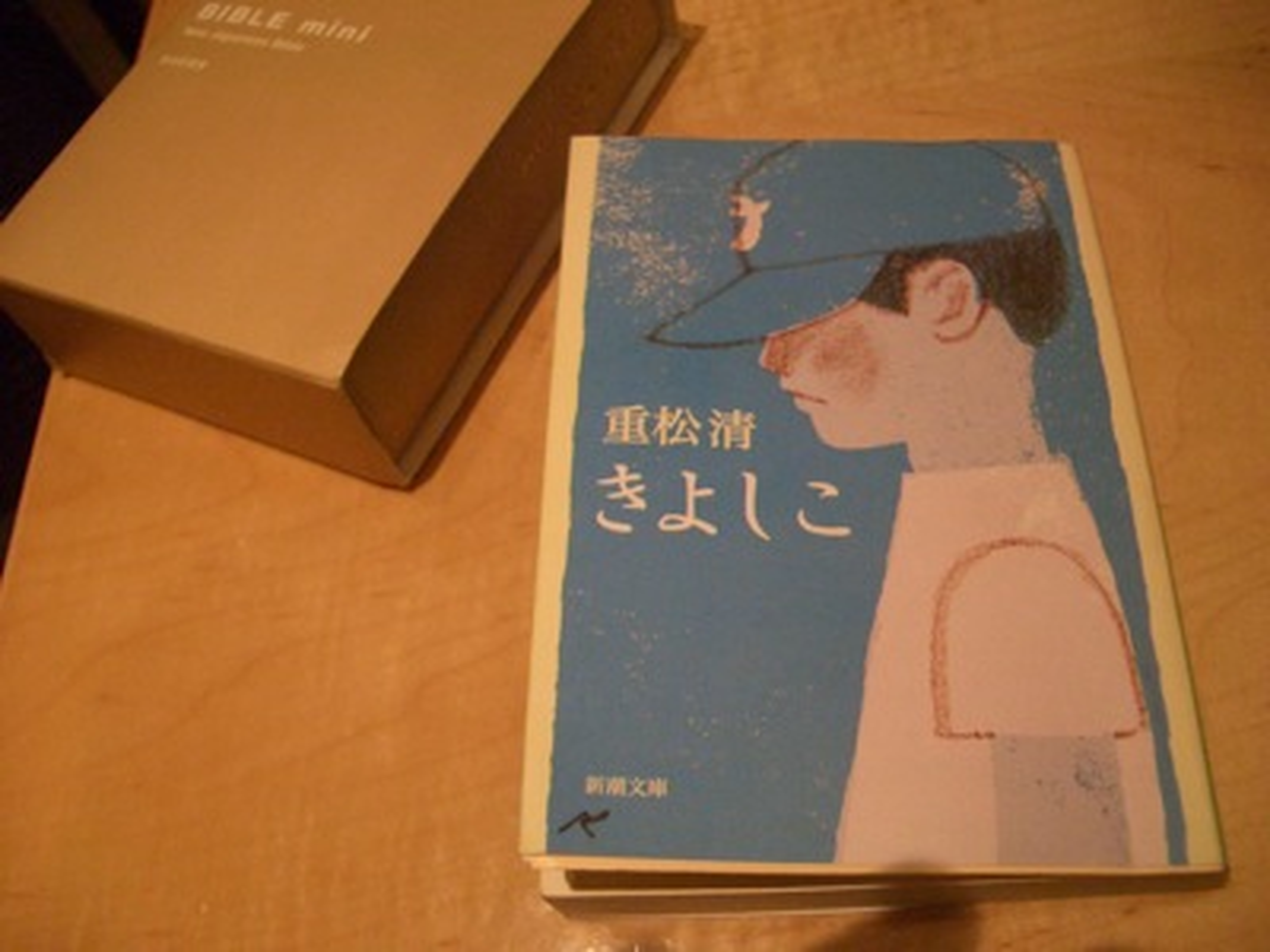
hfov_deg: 52.6
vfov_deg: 40.7
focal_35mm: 35
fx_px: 1284
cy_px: 476
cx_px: 635
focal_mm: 5.8
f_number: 2.6
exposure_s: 1/60
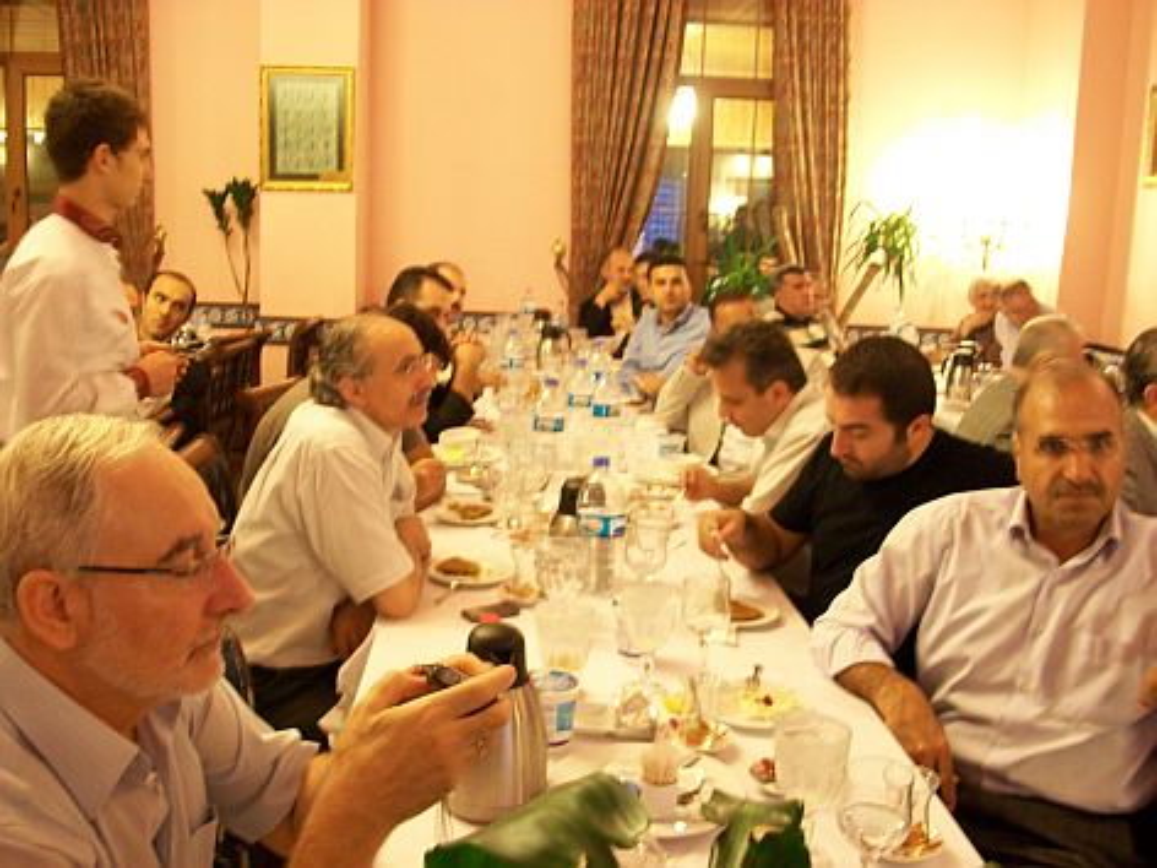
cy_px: 434
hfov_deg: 54.0
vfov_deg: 41.8
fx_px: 1136
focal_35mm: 34
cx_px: 578
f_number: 2.8
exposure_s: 1/5
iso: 160
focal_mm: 5.7
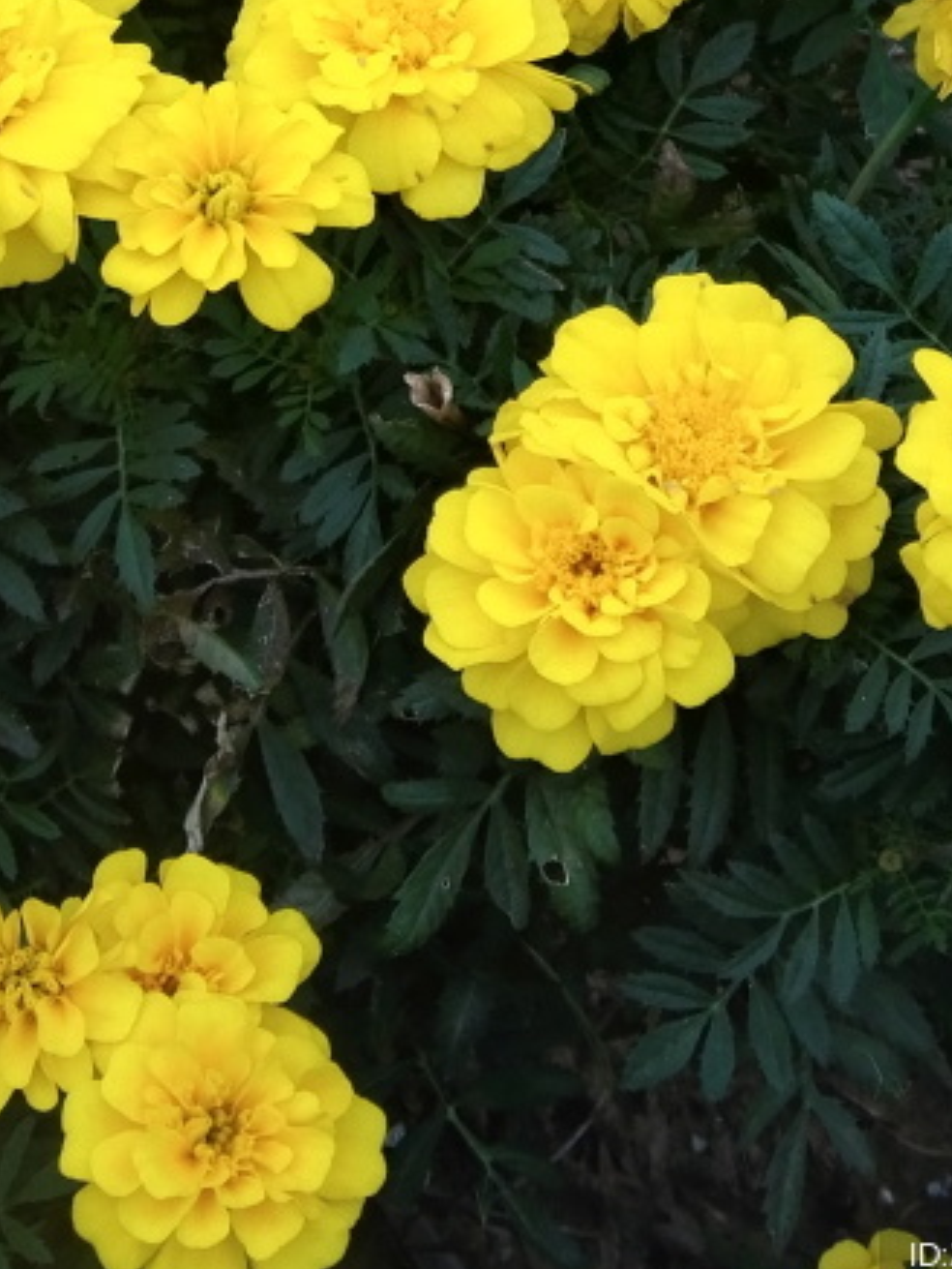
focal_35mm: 68
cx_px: 453
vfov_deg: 26.1
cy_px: -174
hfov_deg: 21.6
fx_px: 2492
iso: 100
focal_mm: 3.8
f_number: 2
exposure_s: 1/479
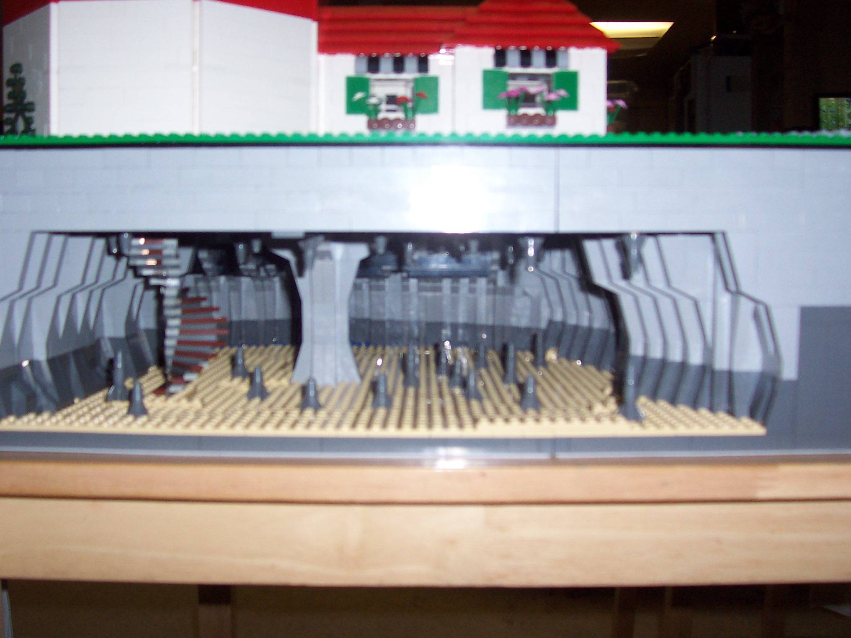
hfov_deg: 50.1
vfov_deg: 38.7
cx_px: 426
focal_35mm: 37
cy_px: 319
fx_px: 910
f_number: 2.8
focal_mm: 5.6
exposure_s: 1/60
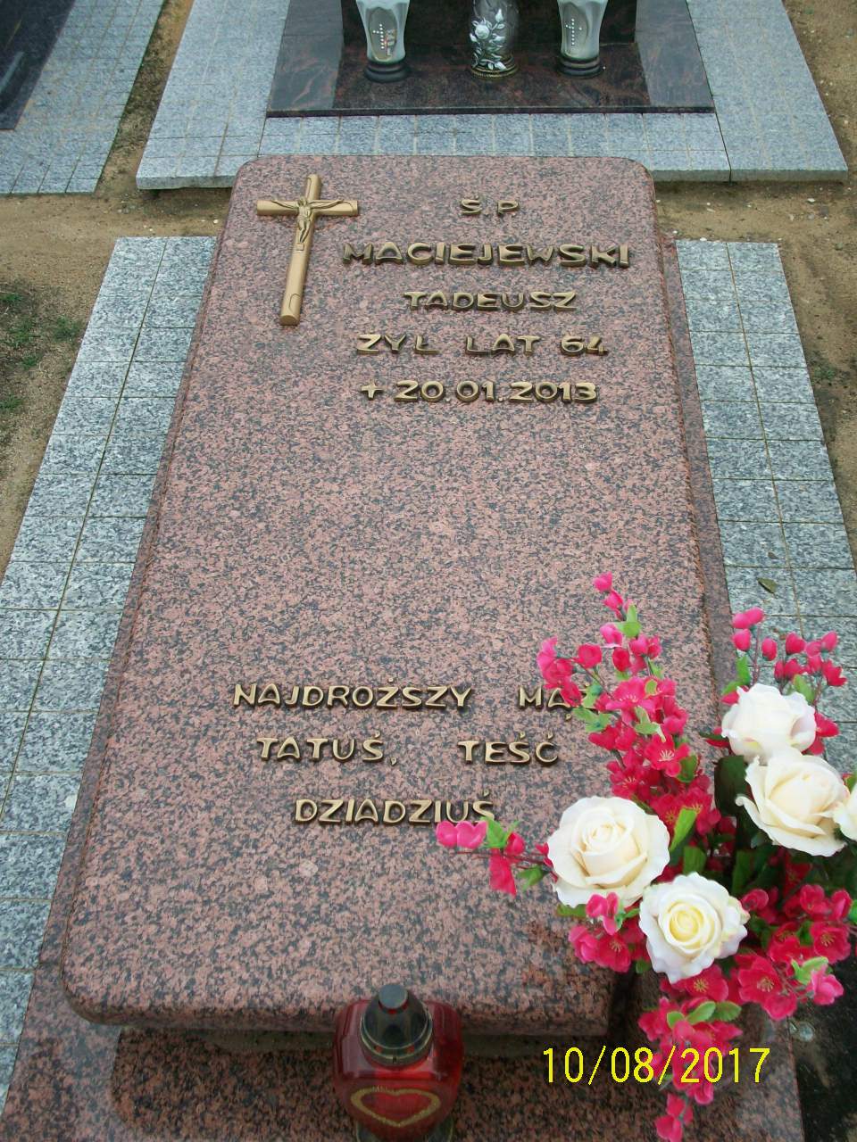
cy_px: 571
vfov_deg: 41.2
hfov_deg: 31.5
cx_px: 428
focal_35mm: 46
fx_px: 1518
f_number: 3.1
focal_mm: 7.6
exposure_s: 1/280
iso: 80
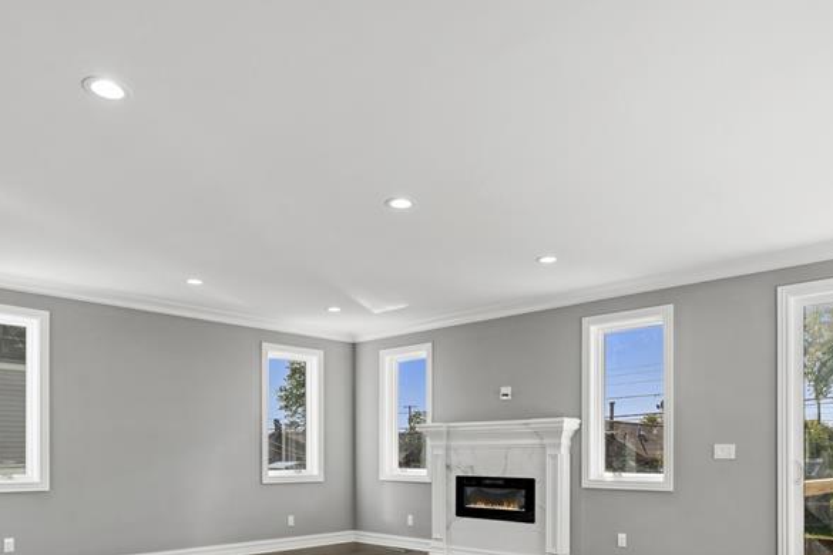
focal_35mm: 28
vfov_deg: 44.0
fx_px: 648
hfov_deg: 65.5
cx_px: 431
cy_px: 450
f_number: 9
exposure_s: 1/10
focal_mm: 16
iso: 100
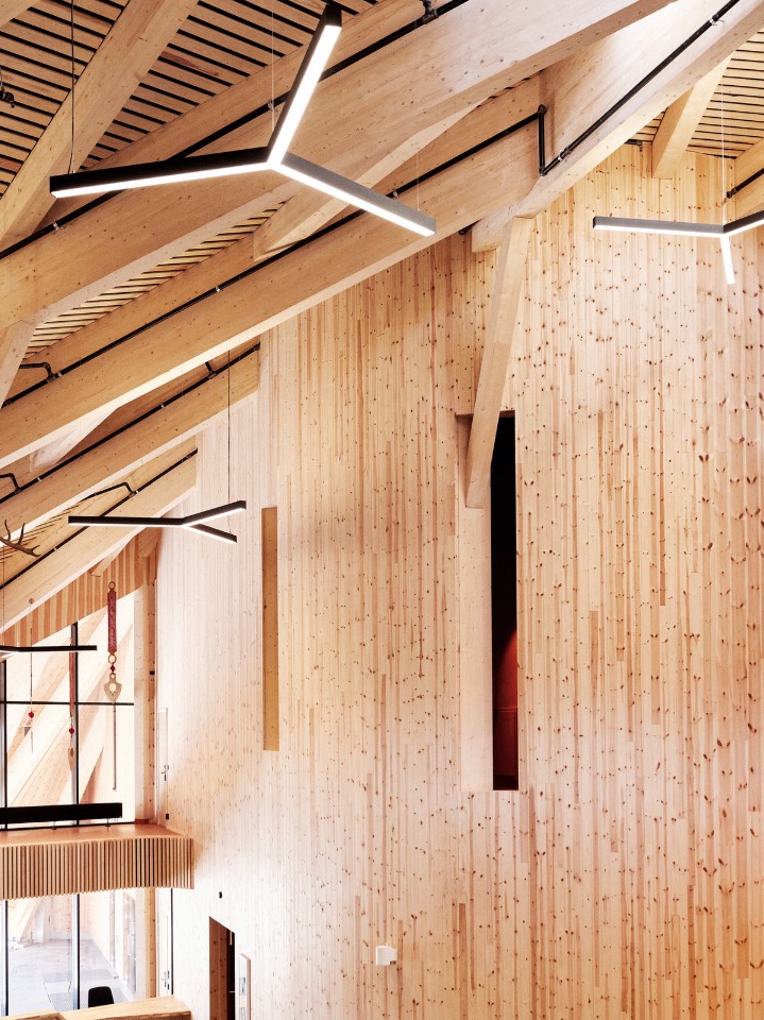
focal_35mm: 40
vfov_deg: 45.7
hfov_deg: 35.9
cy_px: 724
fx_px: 1178
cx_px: 343
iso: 1000
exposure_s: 1/160
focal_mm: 30
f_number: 5.6
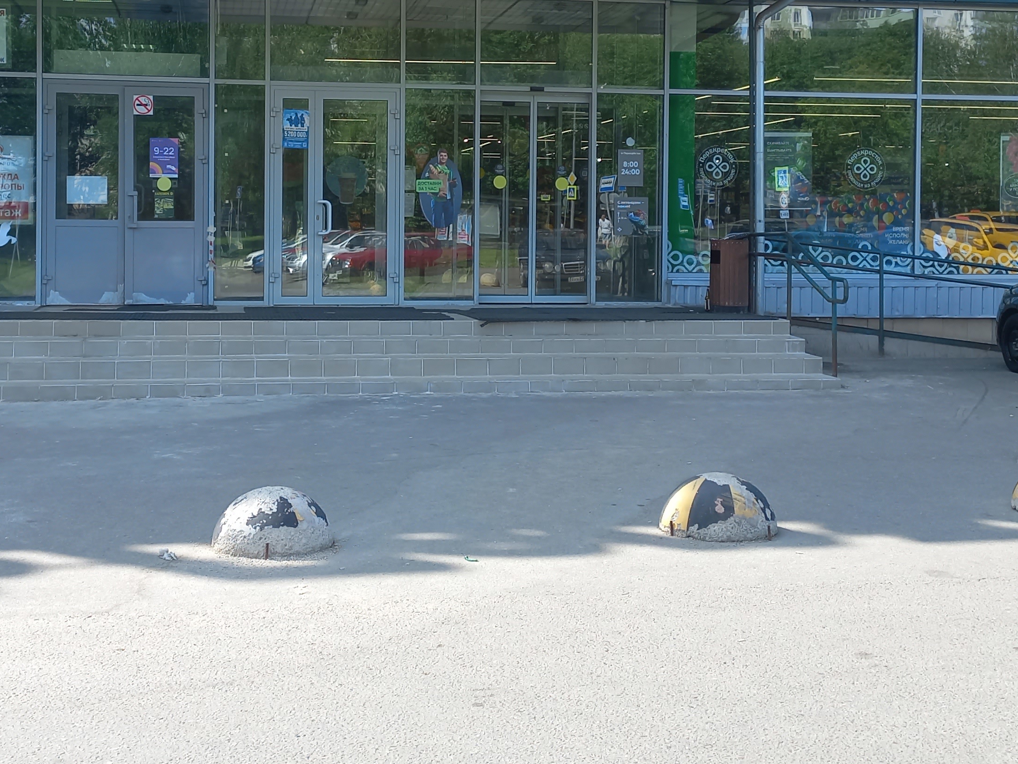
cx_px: 449
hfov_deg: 36.1
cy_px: 226
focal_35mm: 53
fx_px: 1559
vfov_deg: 27.3
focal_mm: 4.6
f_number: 1.8
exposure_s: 1/239
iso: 25
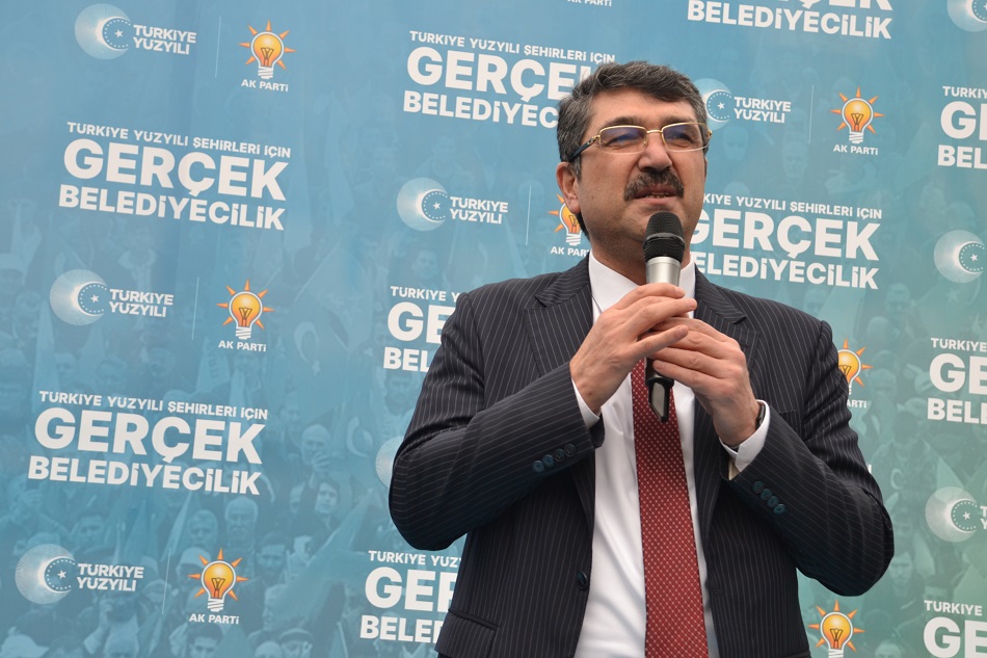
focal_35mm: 72
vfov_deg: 18.9
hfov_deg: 28.1
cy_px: 329
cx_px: 494
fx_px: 1974
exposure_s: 1/125
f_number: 5.6
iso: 180
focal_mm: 48
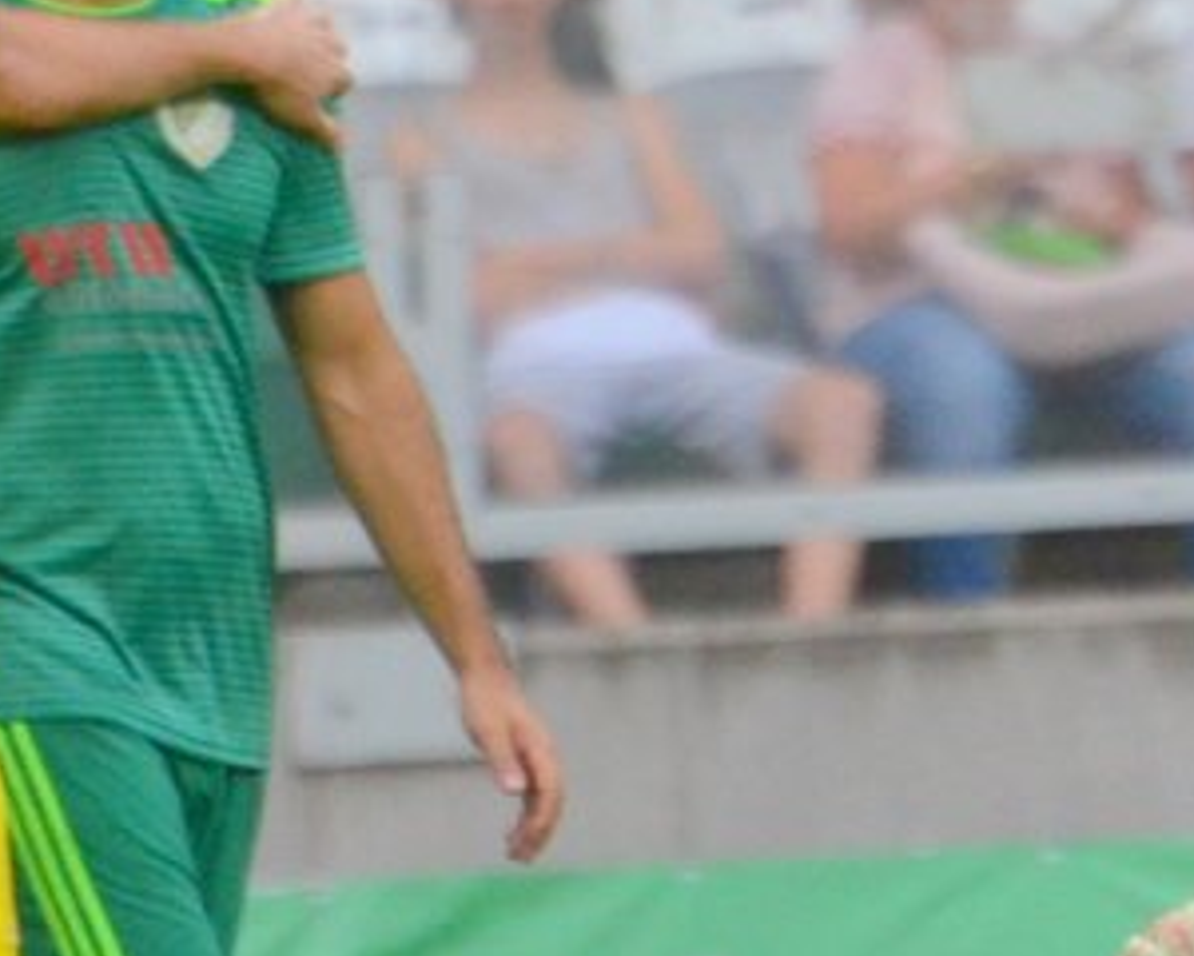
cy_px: -169
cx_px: 2022
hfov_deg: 1.1
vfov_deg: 0.9
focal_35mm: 1685
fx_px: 59544
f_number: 5.6
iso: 1600
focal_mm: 300
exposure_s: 1/2000
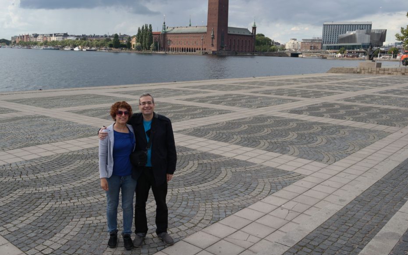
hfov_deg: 52.7
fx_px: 411
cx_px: 189
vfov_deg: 34.4
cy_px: 115
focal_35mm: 37
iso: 100
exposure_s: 1/250
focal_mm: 22
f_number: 5.6
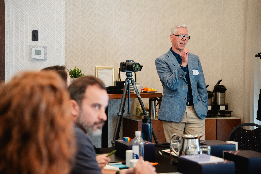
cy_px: 87
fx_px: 507
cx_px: 130
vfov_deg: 19.5
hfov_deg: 28.8
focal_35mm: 70
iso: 500
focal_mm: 70
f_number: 3.2
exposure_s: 1/50
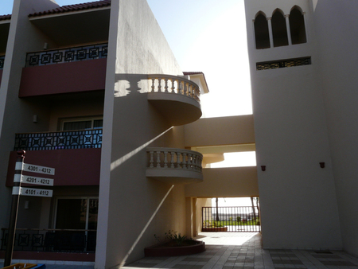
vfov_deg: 49.8
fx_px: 290
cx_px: 179
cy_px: 134
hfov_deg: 63.4
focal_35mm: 28
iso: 100
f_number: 5.6
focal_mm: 4.6
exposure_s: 1/400
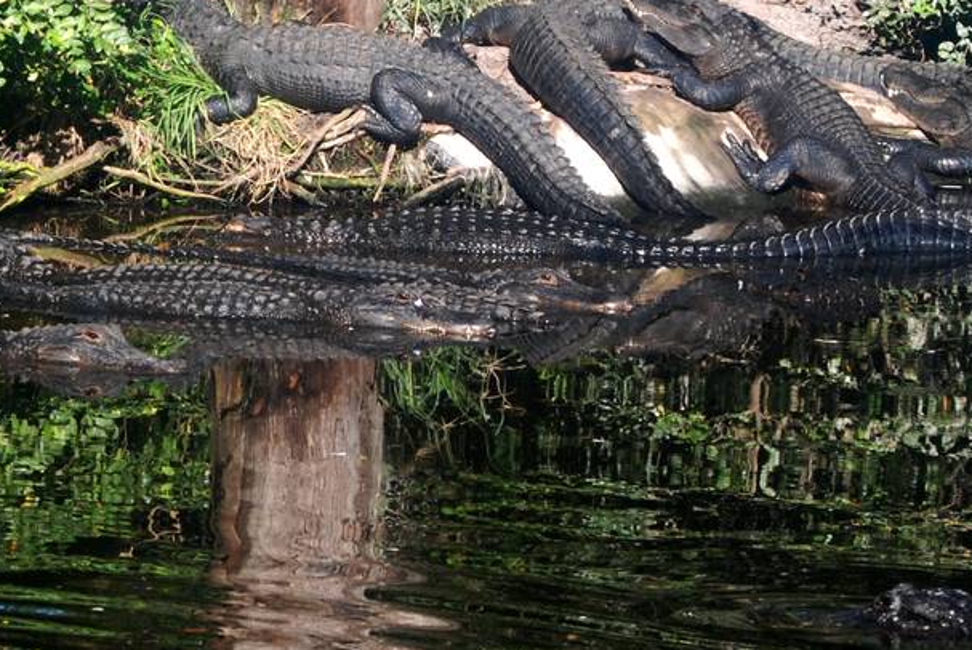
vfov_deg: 4.1
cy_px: 127
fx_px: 9189
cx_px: -138
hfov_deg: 6.0
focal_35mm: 340
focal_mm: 86
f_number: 5.6
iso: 400
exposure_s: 1/500
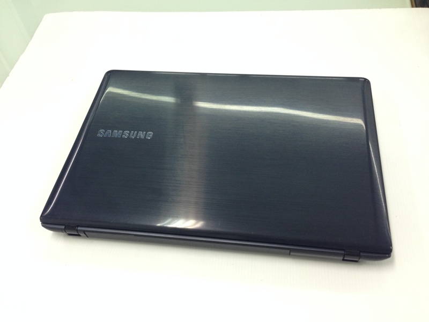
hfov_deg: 55.4
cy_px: 161
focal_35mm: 33
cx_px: 214
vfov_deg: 42.9
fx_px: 409
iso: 80
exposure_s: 1/20
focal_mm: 4.12
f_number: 2.4
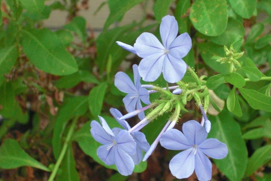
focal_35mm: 133
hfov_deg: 15.4
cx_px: 145
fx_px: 1001
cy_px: 107
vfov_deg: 10.3
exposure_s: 1/160
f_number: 5.3
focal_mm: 18.9
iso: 400
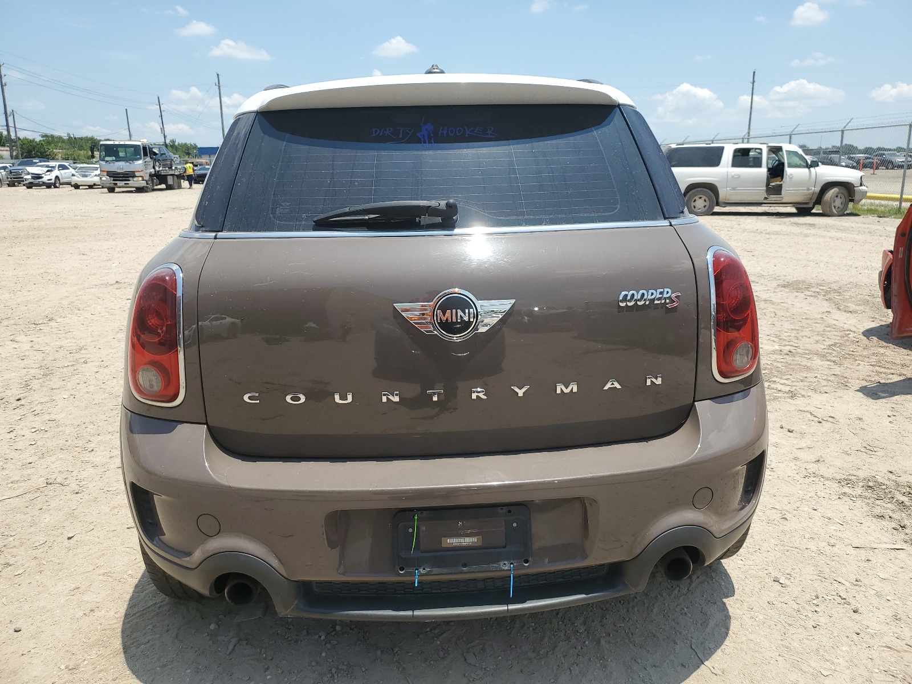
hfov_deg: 67.3
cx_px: 456
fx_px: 685
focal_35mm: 26
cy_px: 342
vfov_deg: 53.1
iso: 50
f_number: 1.5
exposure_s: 1/2500
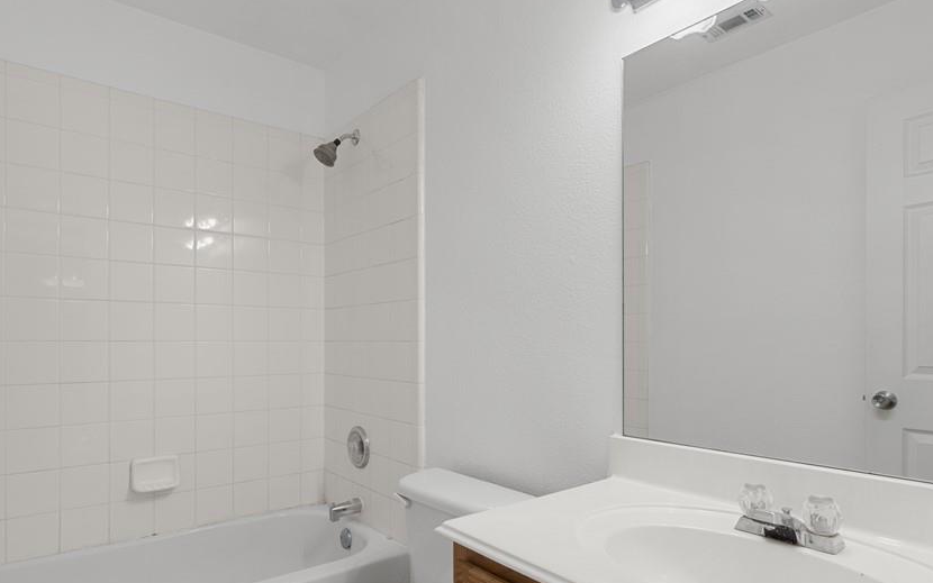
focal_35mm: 20
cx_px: 441
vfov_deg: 59.5
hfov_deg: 85.0
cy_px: 324
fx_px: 509
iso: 400
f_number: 9
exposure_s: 1/8
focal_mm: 10
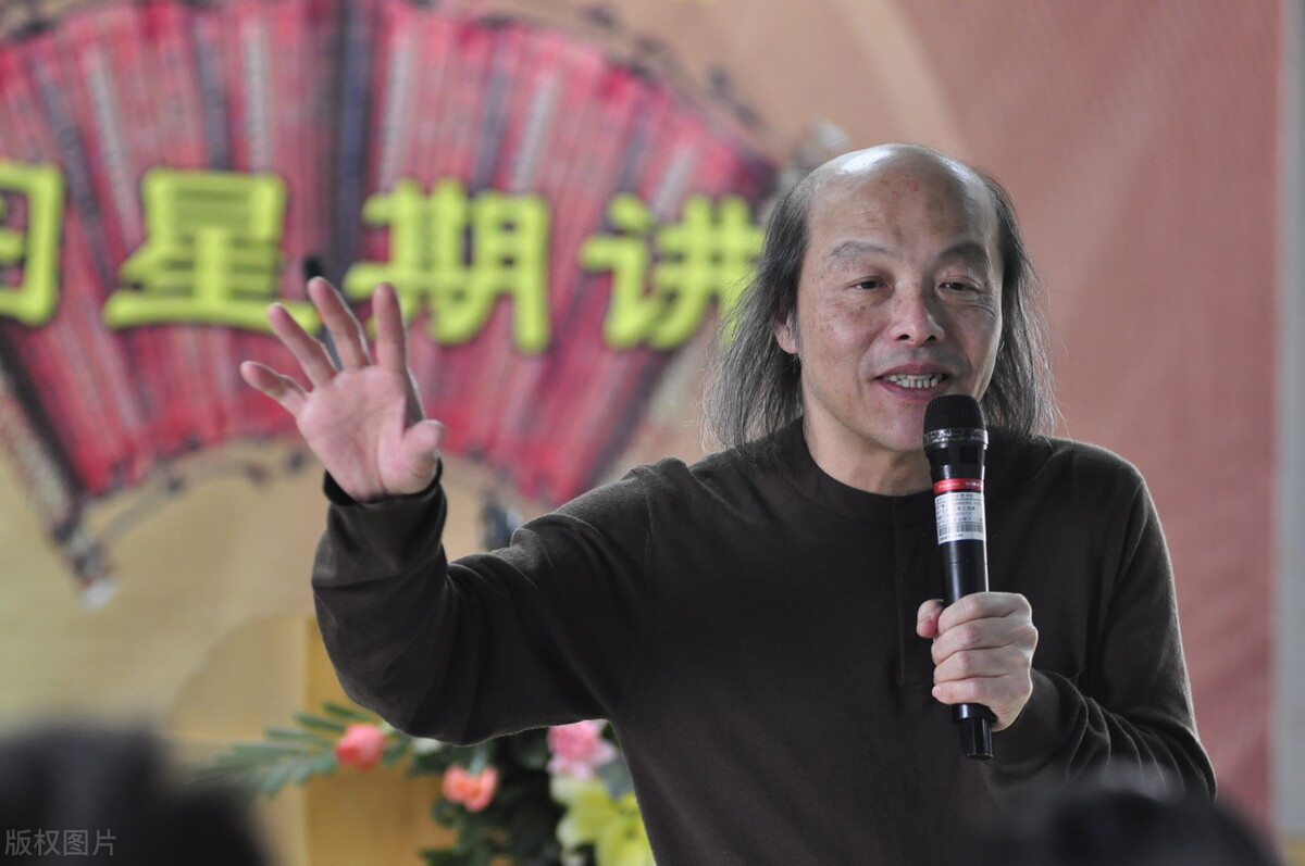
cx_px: 652
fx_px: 6517
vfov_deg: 7.6
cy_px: 433
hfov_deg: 11.4
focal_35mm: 180
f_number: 2.8
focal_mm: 120
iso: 1000
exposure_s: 1/80
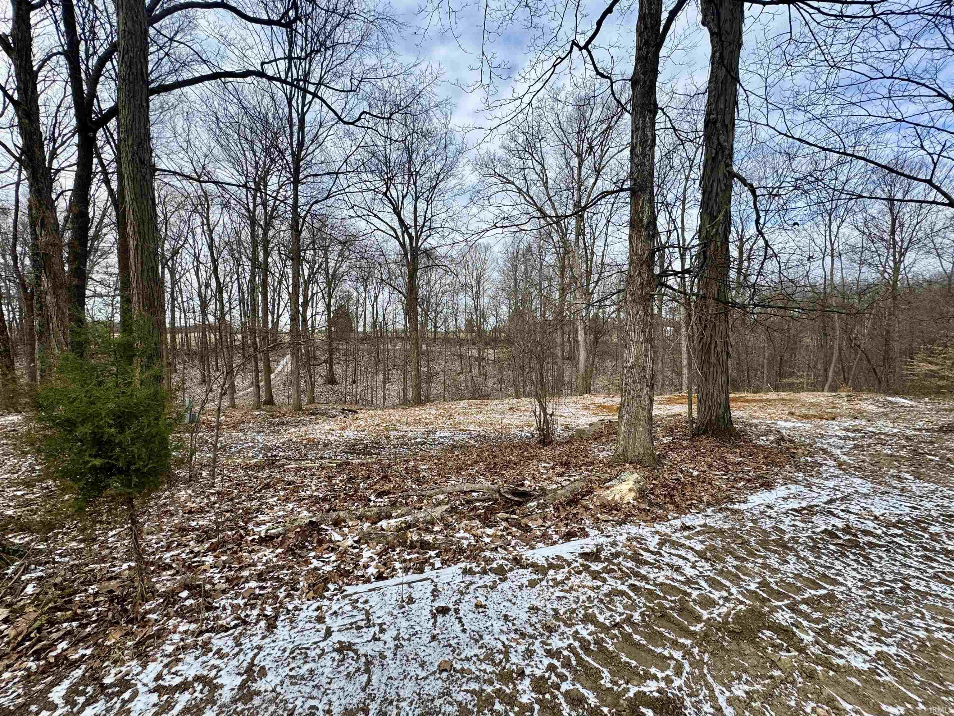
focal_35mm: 14
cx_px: 477
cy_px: 358
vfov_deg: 85.7
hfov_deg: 102.1
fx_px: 386
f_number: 2.2
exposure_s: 1/473
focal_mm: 2.22
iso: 40
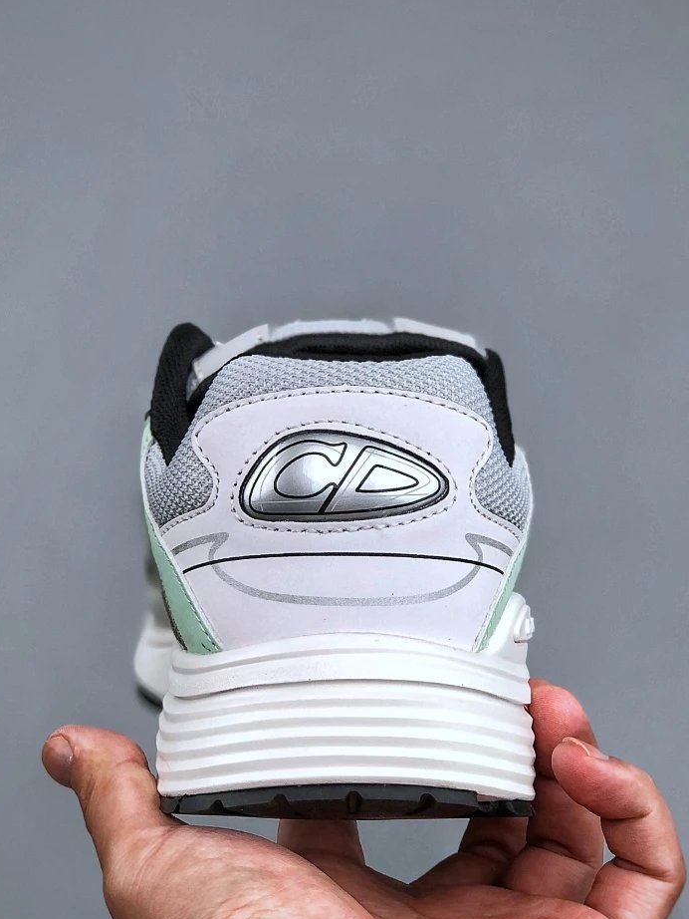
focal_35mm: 89
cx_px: 319
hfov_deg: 16.6
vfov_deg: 22.0
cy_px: 460
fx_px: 2361
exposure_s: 1/100
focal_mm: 6.6
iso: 32
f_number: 2.8
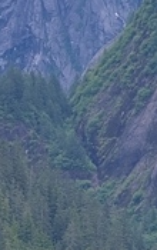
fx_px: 4316
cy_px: 121
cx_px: 522
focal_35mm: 633
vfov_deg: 3.3
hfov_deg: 2.1
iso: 100
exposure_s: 1/200
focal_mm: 85
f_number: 4.5
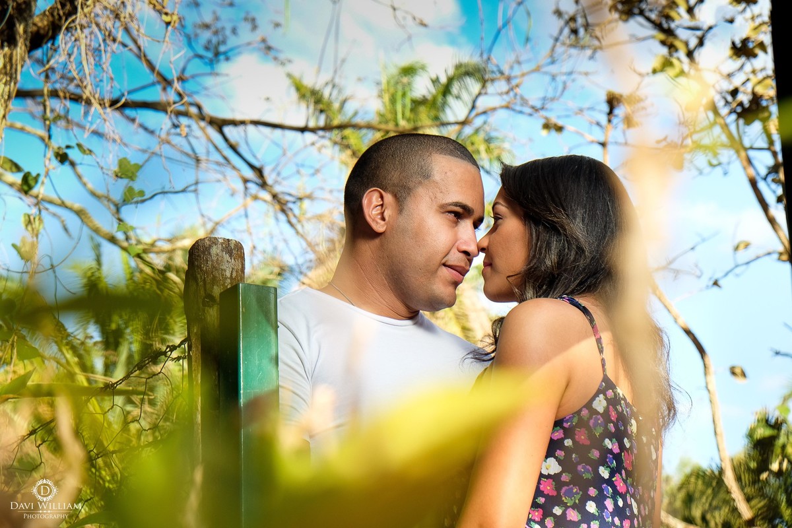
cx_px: 396
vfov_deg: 16.5
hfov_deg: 24.5
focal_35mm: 83
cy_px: 264
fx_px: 1826
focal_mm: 55
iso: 200
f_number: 5.6
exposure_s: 1/160
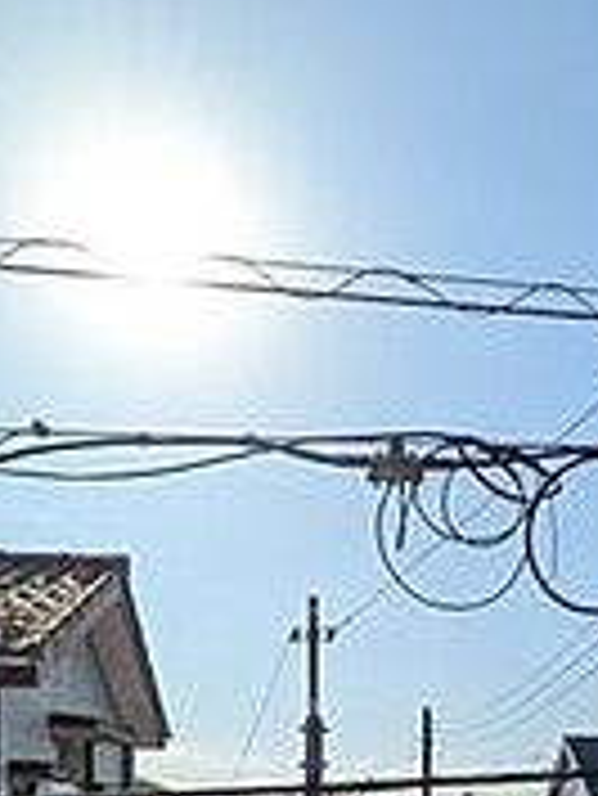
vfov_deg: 35.3
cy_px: 794
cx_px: 549
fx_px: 1127
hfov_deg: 28.5
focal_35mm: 49
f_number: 2.2
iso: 51
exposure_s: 1/4808
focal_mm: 1.83
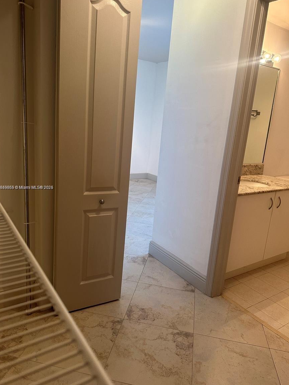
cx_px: 142
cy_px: 188
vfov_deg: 69.4
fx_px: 278
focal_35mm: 25
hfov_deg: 54.9
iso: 200
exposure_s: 1/120
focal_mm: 6.86
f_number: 1.78
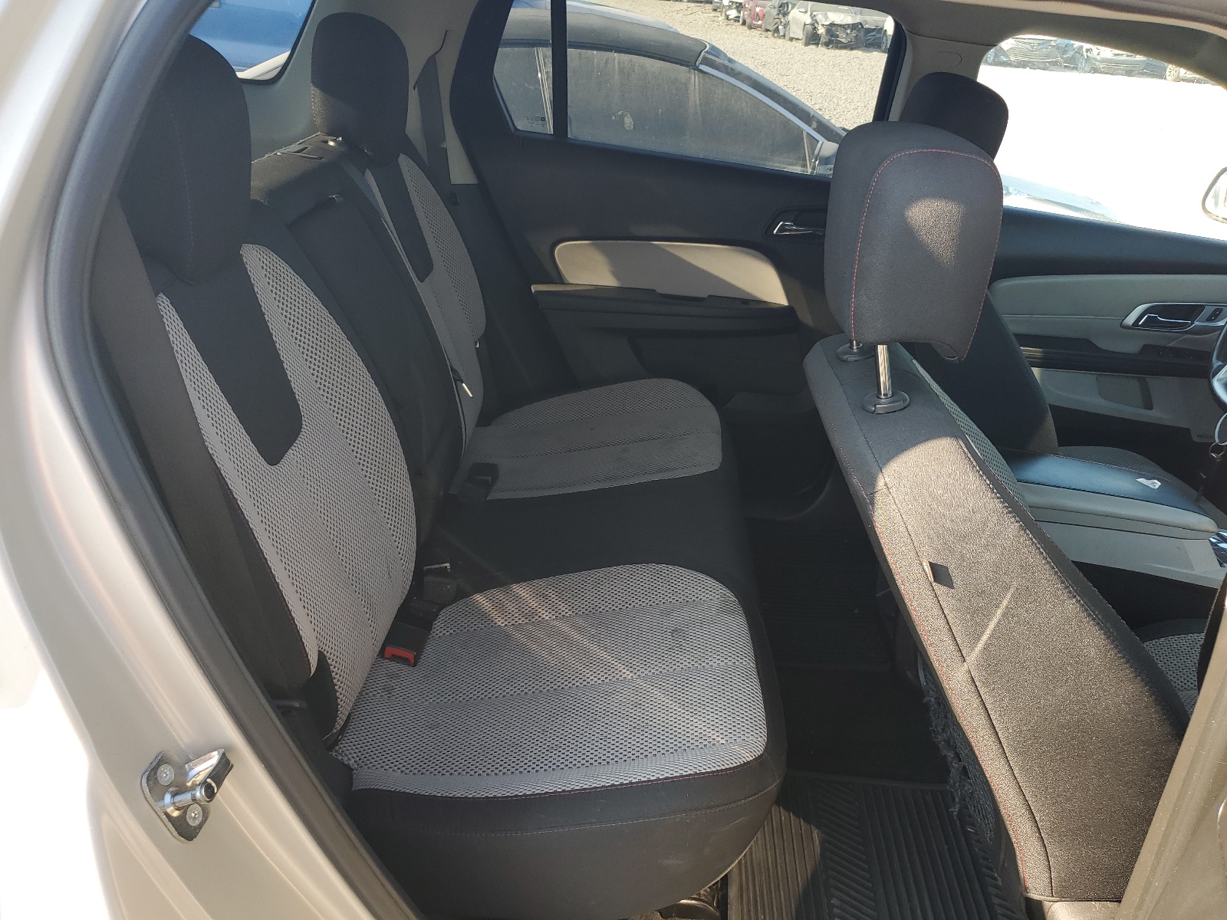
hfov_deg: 67.3
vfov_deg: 53.1
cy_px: 460
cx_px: 614
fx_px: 922
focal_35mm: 26
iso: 50
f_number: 1.5
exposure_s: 1/250
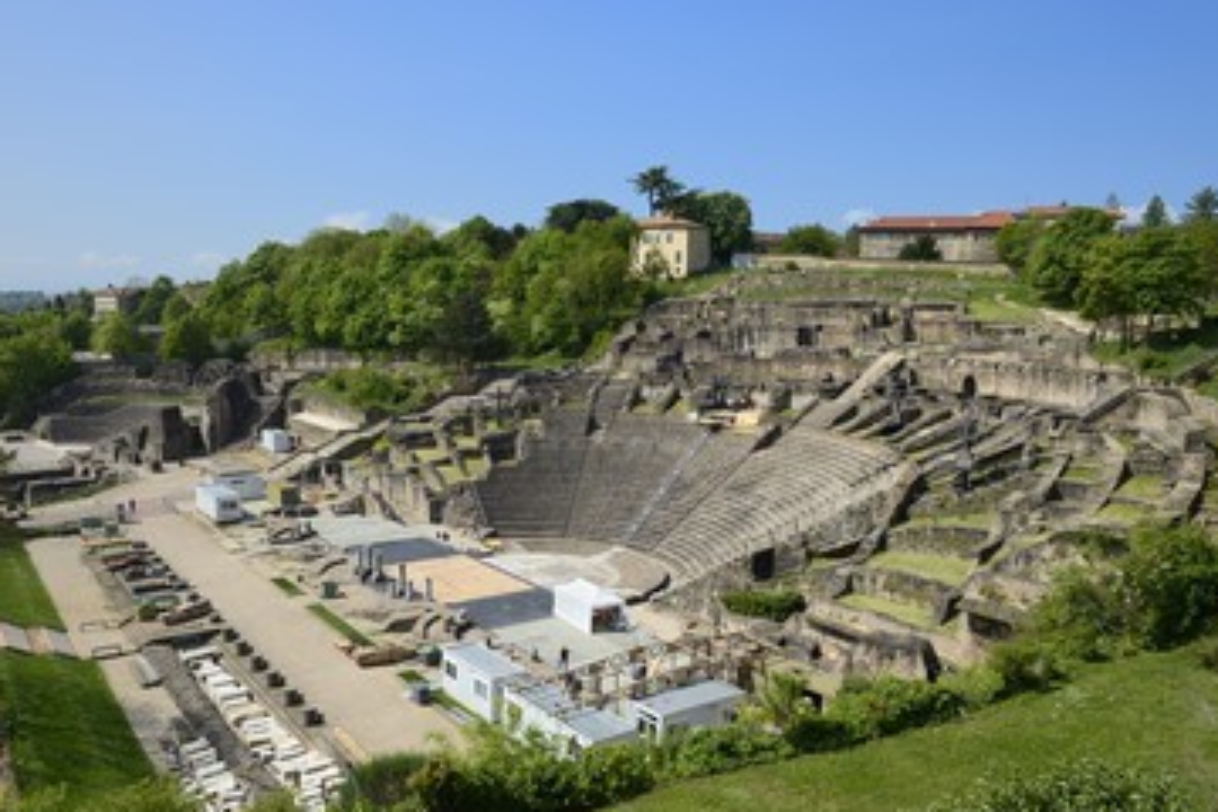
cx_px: 572
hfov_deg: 65.4
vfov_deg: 46.3
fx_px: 947
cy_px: 457
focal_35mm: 28
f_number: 13
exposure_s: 1/250
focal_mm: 24
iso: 200
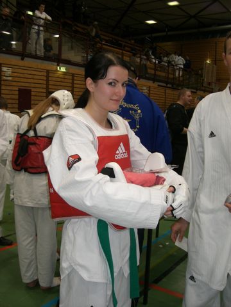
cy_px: 154
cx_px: 116
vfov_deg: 49.0
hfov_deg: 37.7
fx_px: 338
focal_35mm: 38
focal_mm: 6.2
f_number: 2.7
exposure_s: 1/60
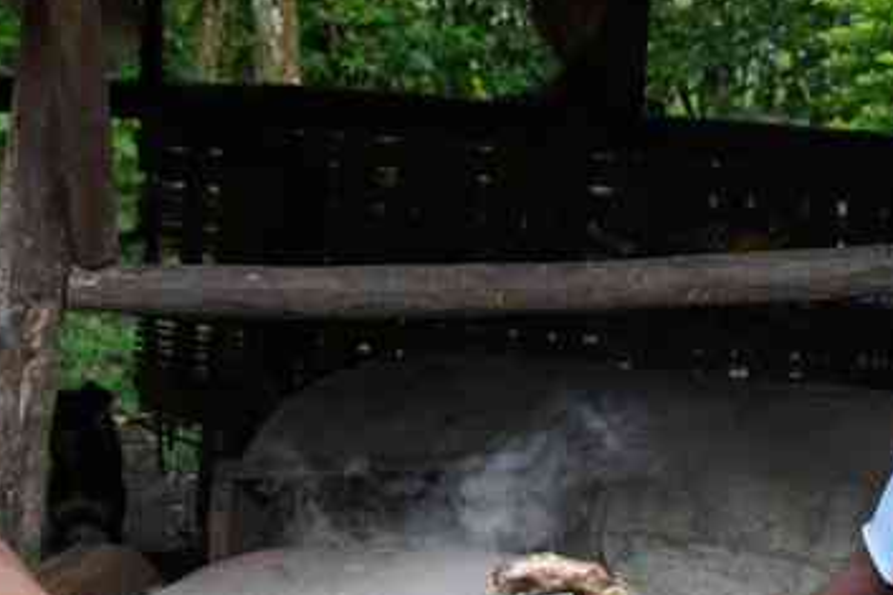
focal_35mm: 106
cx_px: 498
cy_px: 463
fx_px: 2638
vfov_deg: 12.8
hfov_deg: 19.2
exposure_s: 1/45
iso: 100
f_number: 4
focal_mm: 25
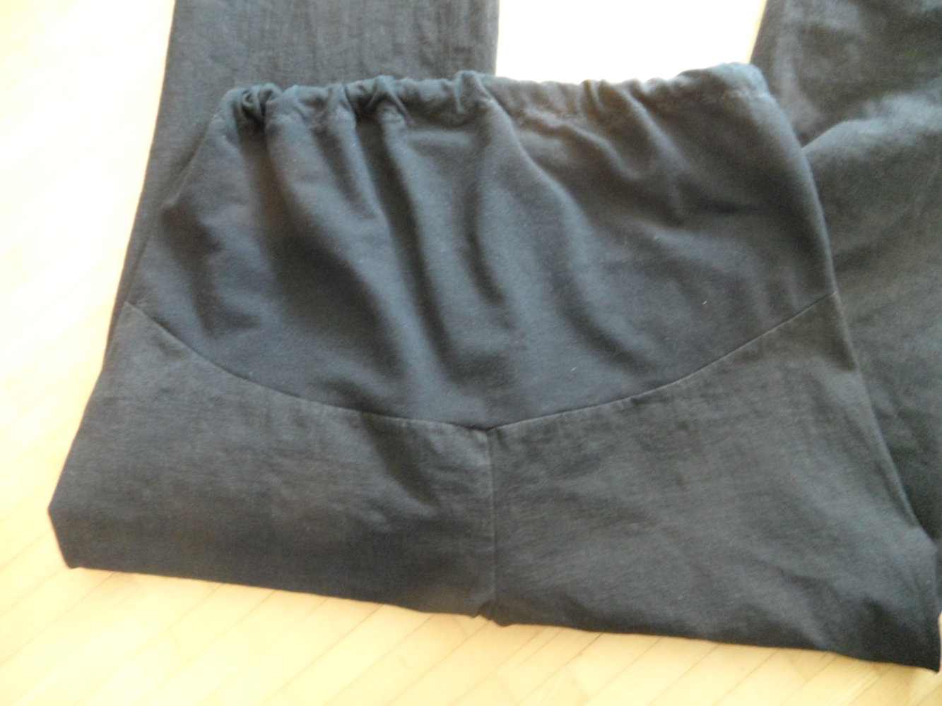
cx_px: 471
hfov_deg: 71.6
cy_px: 353
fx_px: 653
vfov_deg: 56.8
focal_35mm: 24
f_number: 2.9
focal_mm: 4.1
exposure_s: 1/20
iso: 400
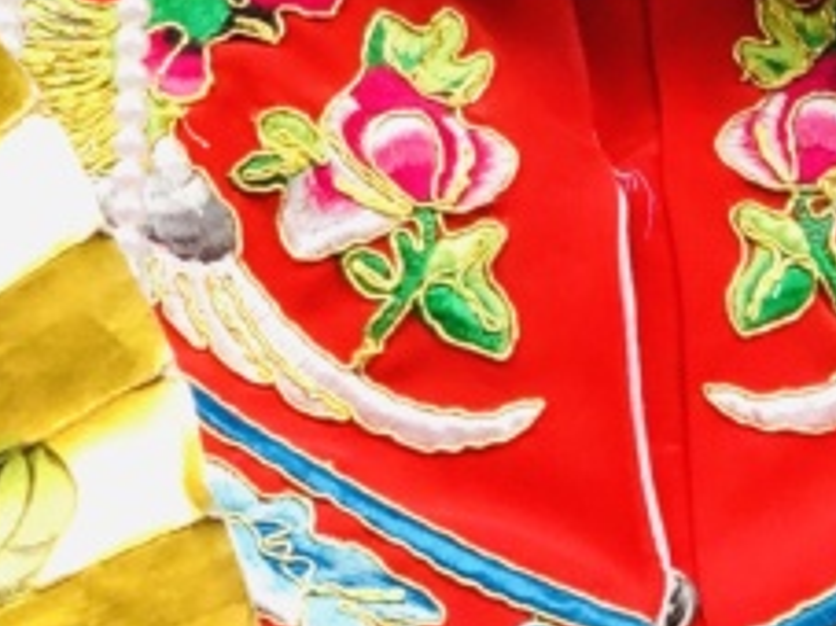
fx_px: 6638
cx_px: 685
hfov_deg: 7.2
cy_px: -552
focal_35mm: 275
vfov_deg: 5.3
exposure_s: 1/50
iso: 50
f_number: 2.4
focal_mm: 6
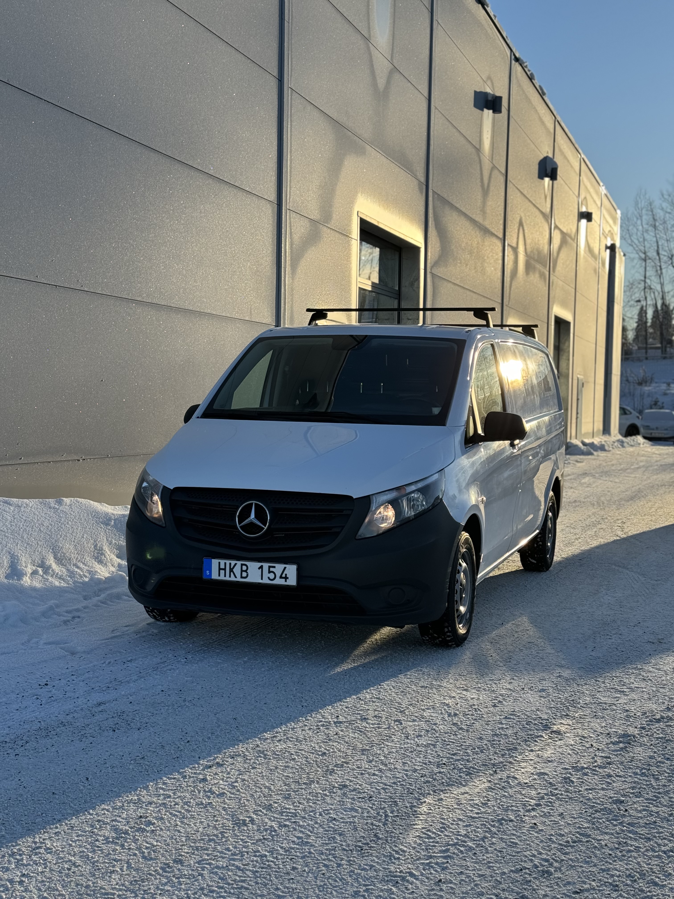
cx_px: 337
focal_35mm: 48
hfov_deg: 30.3
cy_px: 450
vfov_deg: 39.7
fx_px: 1246
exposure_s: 1/2833
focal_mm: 6.86
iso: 64
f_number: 1.78
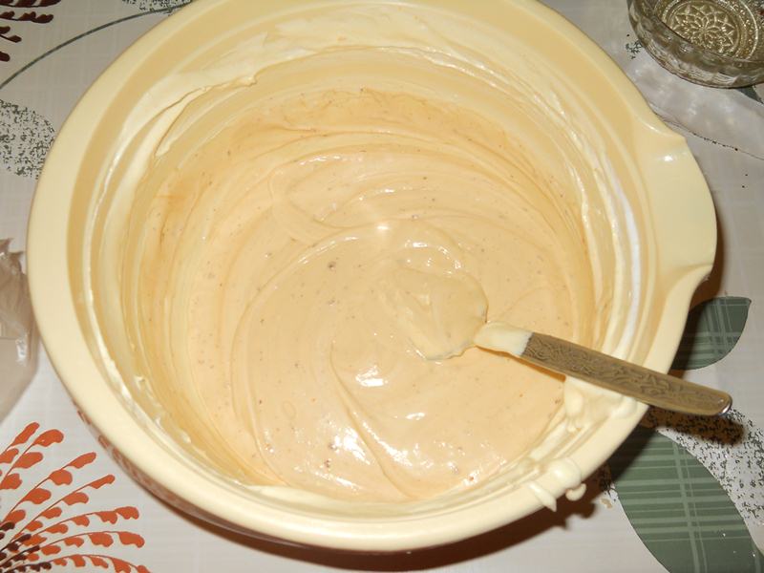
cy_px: 286
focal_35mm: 41
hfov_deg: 45.8
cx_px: 382
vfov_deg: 35.1
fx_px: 905
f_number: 3.1
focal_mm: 6.72
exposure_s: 1/30
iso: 80
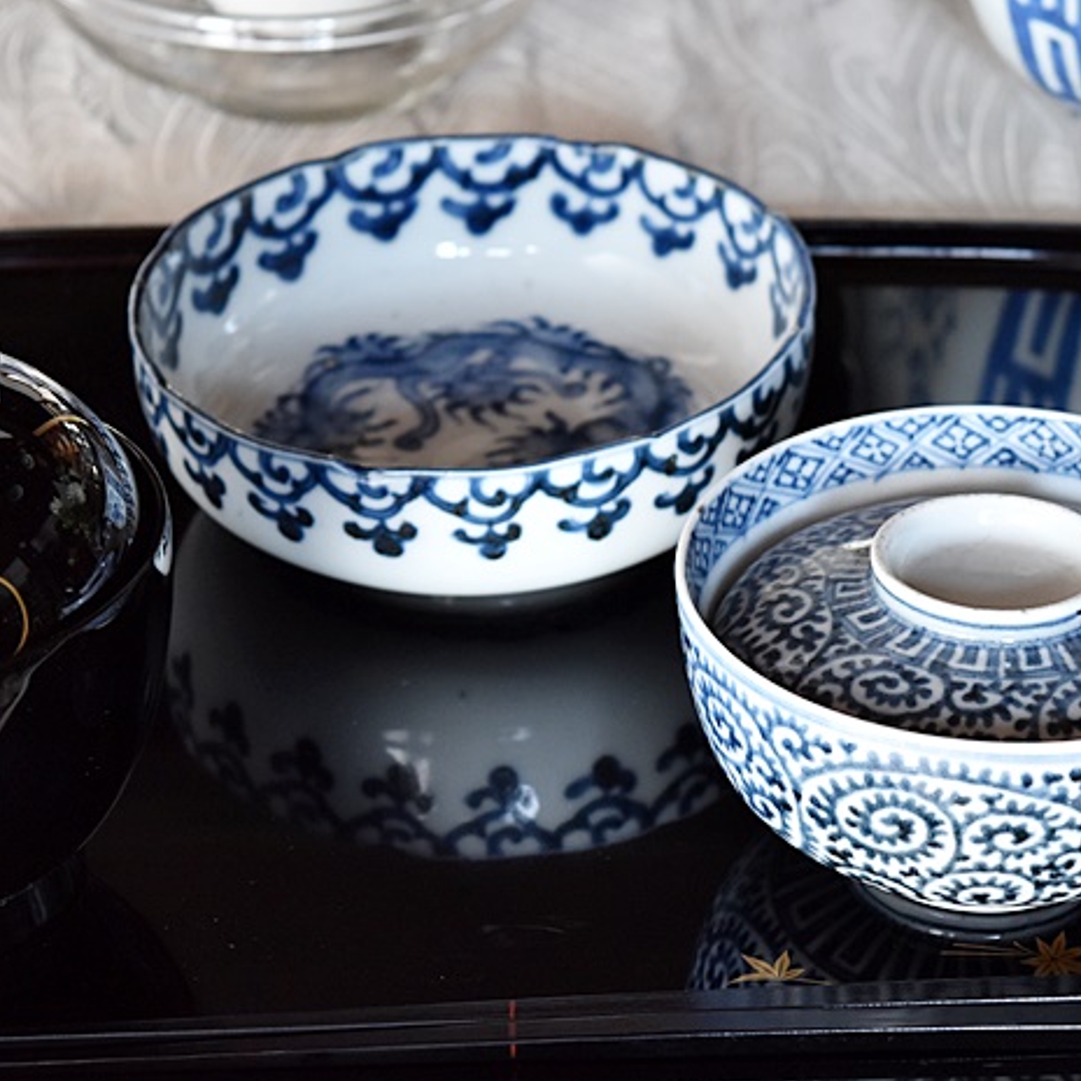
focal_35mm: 121
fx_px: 4266
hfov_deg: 14.4
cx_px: 778
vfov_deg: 14.4
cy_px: 581
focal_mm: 55
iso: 800
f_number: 5.6
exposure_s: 1/10
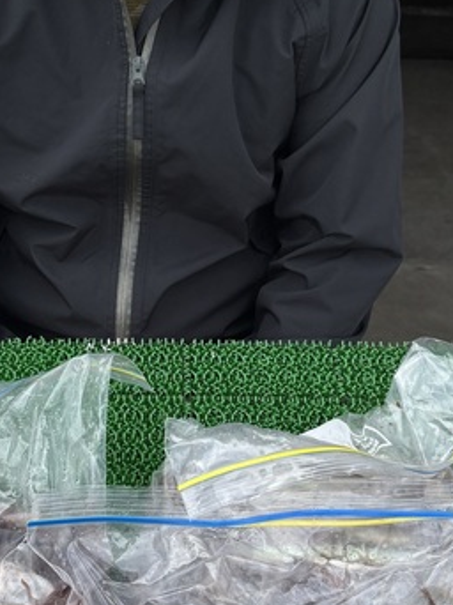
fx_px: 1136
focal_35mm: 65
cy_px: 249
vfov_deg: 29.8
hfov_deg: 22.5
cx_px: 180
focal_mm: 5.96
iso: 50
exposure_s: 1/2062
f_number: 1.6
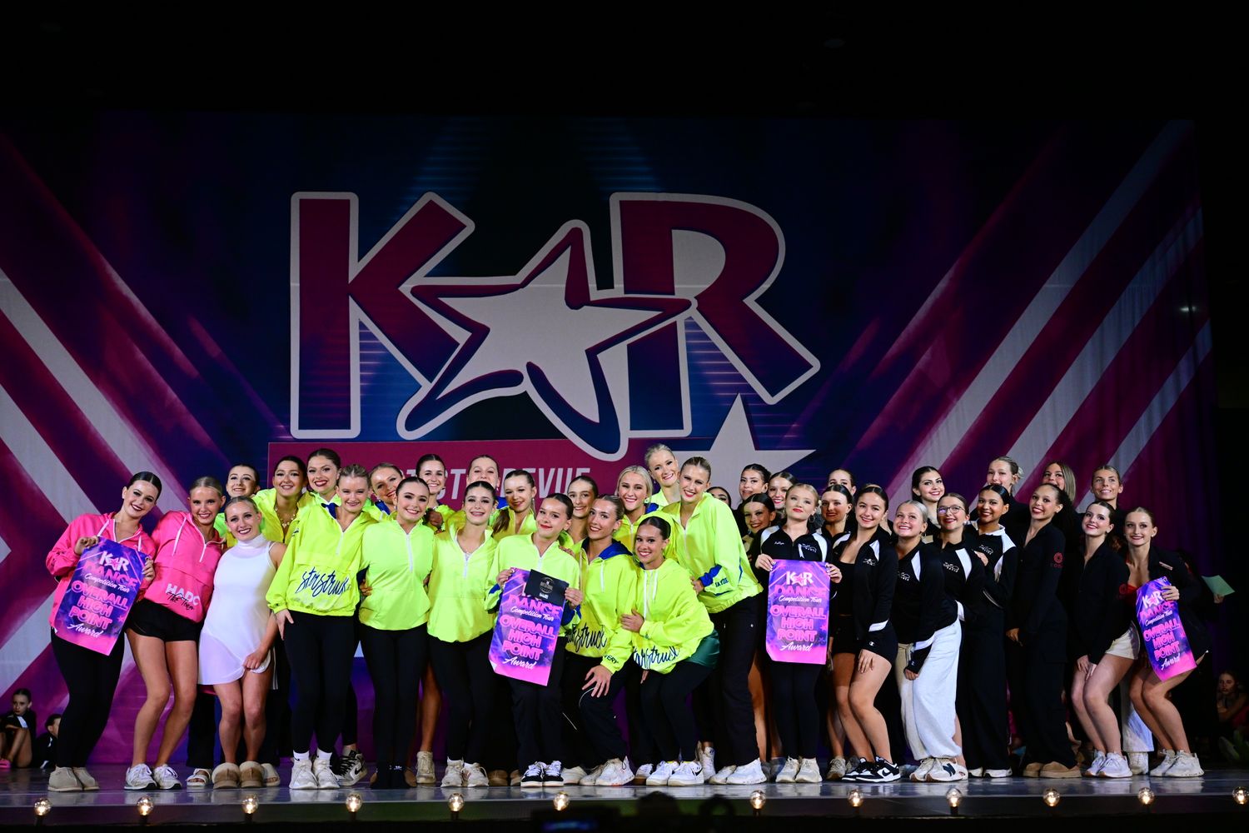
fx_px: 1457
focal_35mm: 42
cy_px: 416
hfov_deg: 46.4
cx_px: 624
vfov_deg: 31.9
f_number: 3.5
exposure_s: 1/1000
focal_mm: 42
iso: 3200
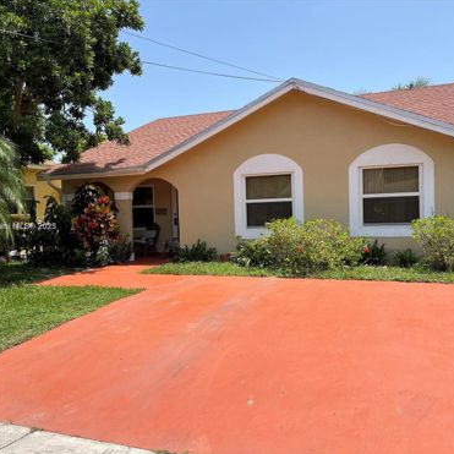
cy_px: 227
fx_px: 460
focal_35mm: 31
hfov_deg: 52.5
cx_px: 240
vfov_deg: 52.5
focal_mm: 5.1
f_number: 1.6
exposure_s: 1/2857
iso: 32
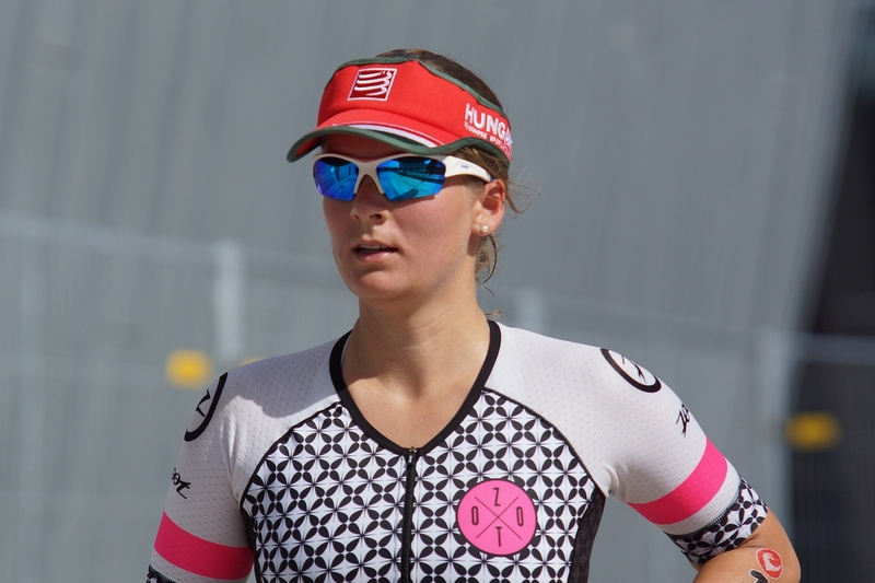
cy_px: 292
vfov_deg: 5.7
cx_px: 438
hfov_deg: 8.6
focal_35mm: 240
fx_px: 5832
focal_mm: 160
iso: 100
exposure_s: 1/1600
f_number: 4
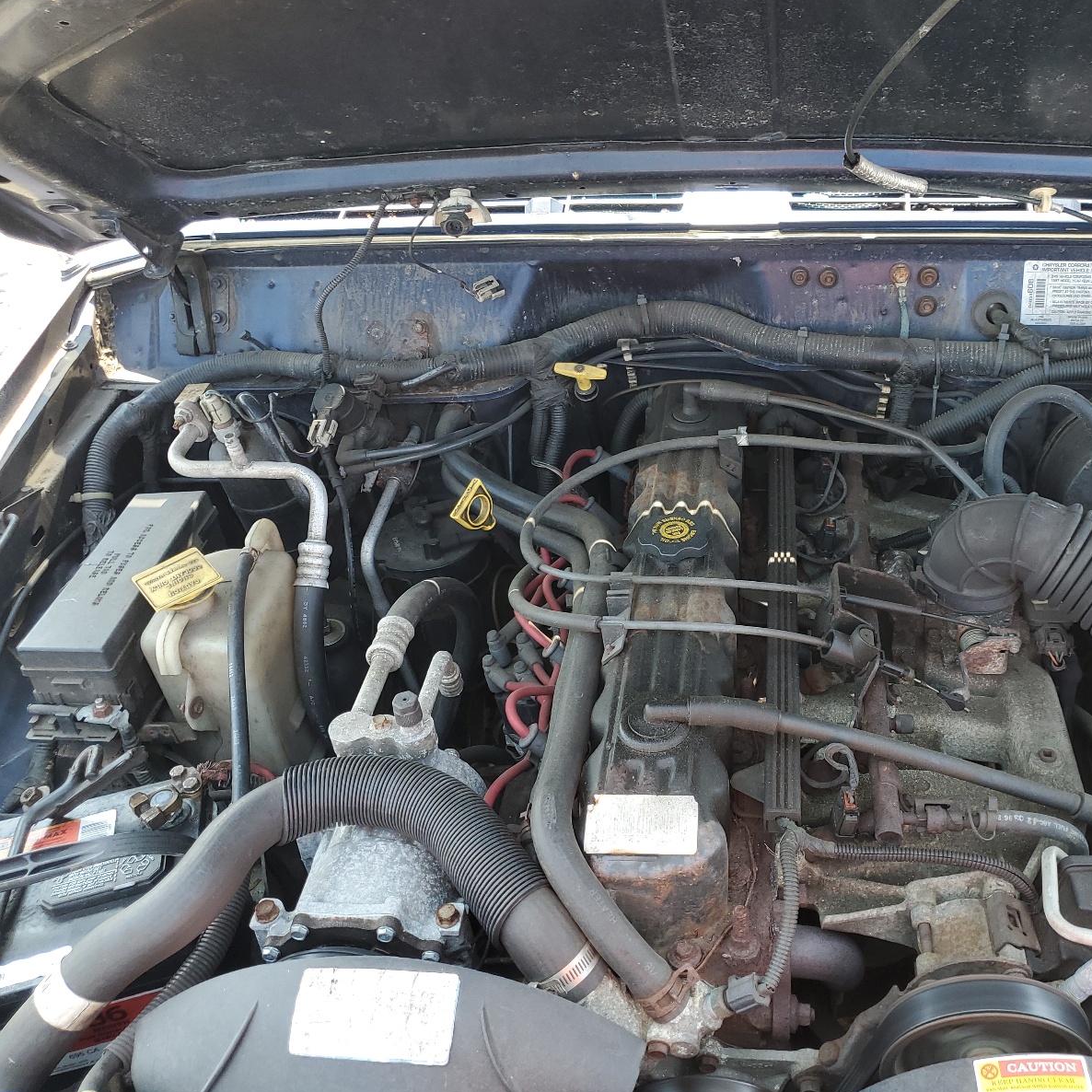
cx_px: 721
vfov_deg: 52.5
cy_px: 545
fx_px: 1106
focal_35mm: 31
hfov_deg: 51.6
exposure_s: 1/204
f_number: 1.5
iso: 50
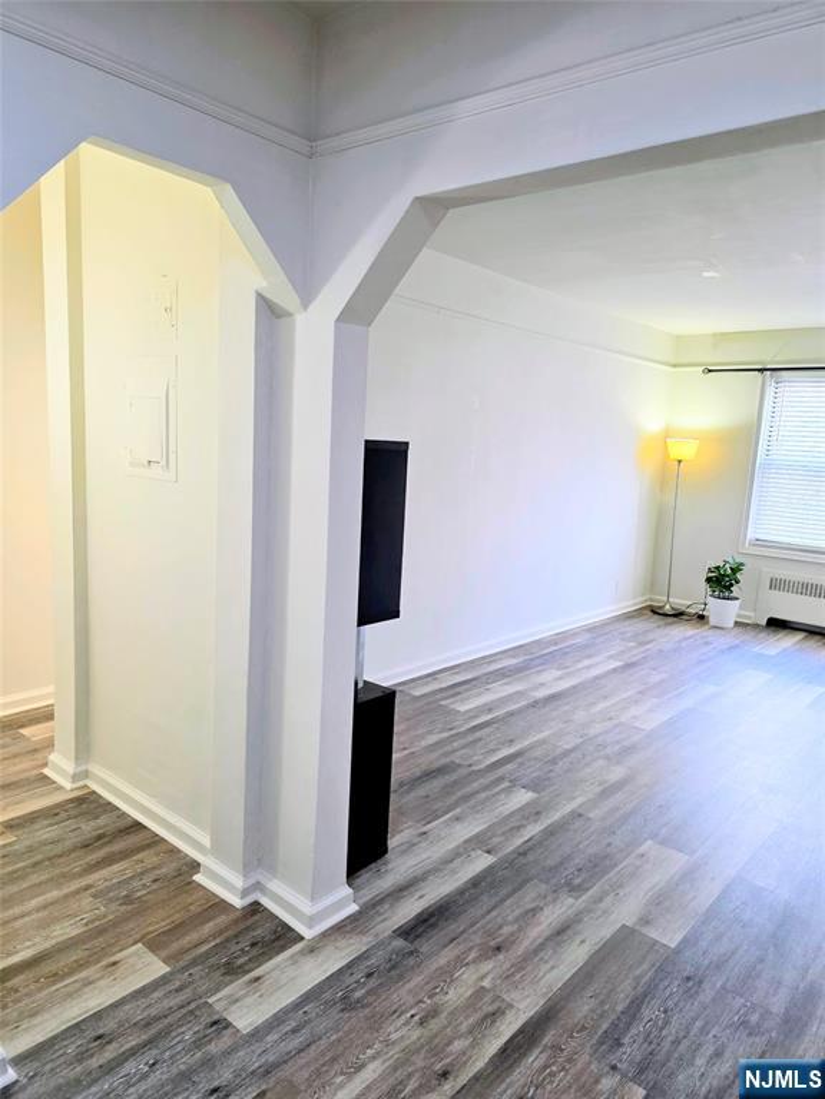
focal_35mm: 23
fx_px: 731
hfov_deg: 58.9
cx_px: 412
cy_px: 550
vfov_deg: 73.9
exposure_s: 1/120
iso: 125
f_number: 1.7
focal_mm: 6.3
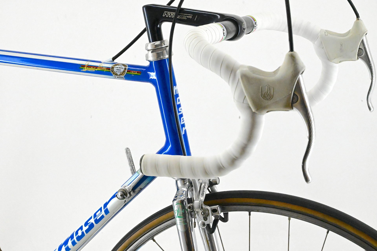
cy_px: 126
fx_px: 733
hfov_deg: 28.9
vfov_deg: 19.4
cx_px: 188
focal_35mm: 70
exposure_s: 1/640
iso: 22800
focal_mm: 70
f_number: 20
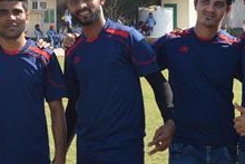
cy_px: 109
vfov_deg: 11.9
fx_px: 783
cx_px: 100
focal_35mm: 115
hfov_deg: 17.8
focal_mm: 26
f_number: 7.1
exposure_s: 1/200
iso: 100
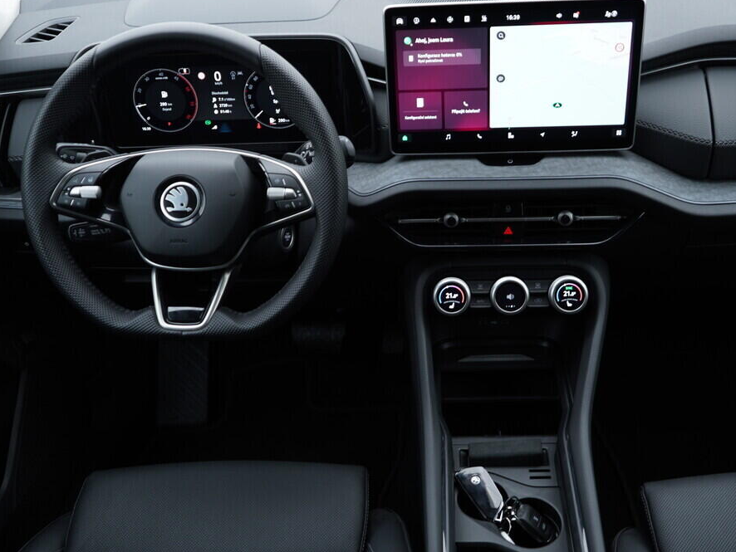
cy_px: 273
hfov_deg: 46.8
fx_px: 851
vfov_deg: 36.0
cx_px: 395
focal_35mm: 40
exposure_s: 1/40
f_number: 2.8
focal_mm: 24
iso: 160
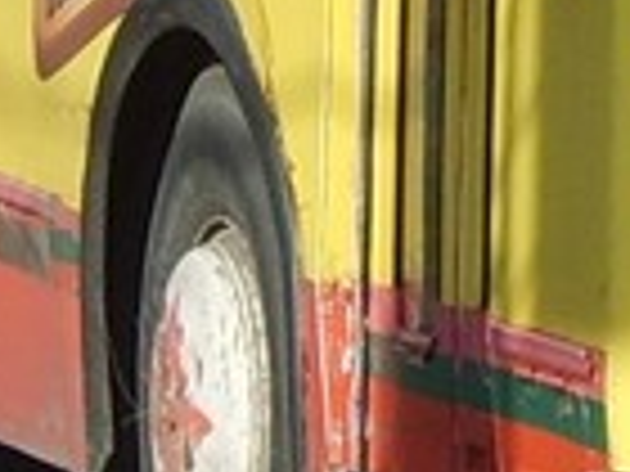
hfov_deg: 6.2
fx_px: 5715
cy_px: -418
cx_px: 1197
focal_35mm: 314
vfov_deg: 4.7
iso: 50
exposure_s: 1/750
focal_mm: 7.2
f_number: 3
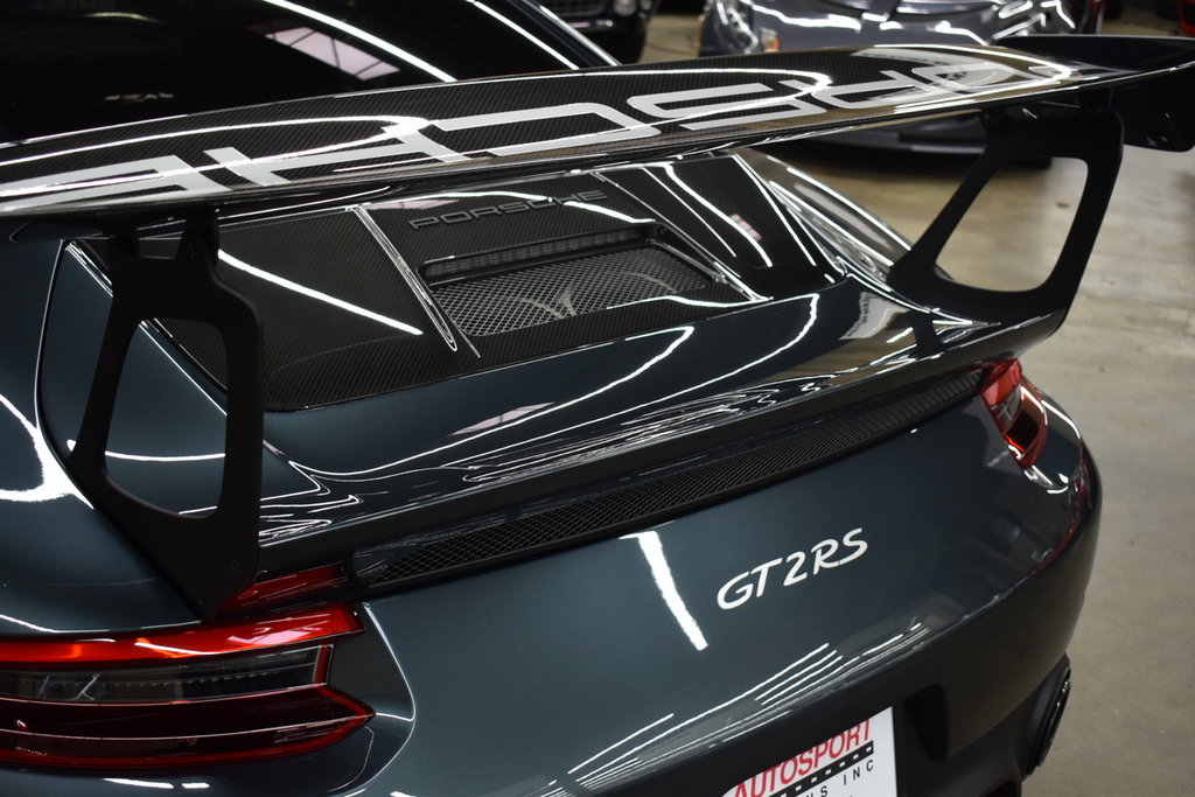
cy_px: 398
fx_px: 1444
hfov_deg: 45.0
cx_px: 598
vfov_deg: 30.9
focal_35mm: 44
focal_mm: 29
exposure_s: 1/50
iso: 560
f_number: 4.2
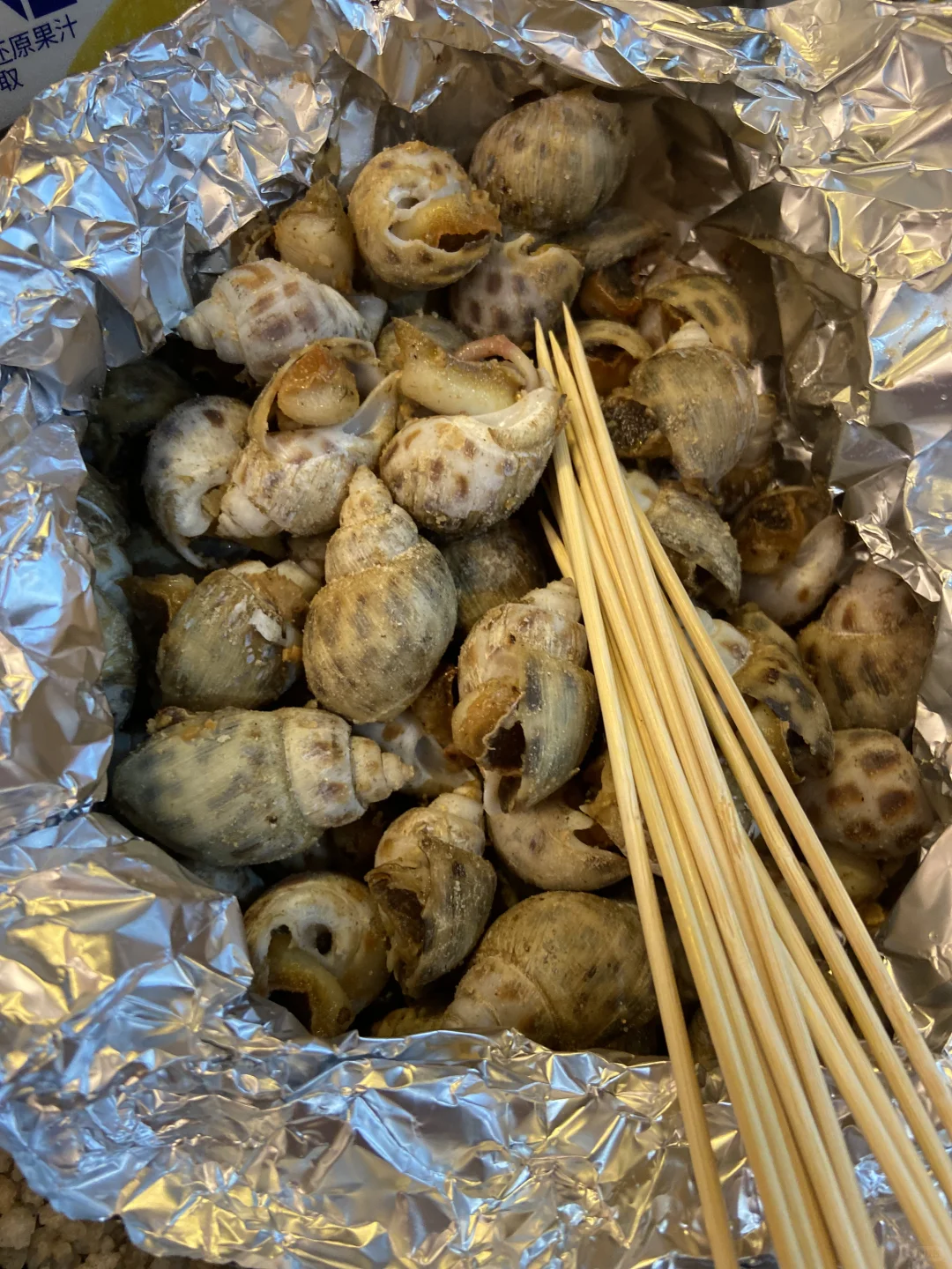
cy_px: 634
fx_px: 953
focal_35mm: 26
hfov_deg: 53.1
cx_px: 476
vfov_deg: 67.3
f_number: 1.8
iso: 200
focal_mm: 4.25
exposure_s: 1/60
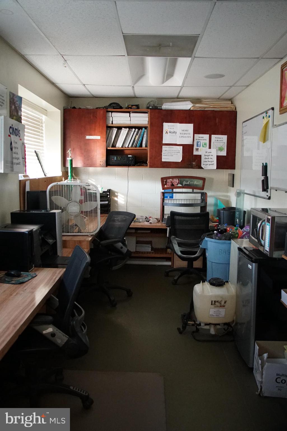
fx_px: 430
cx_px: 144
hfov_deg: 36.9
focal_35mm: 36
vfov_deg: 53.1
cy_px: 216
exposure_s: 1/160
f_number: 4
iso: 6400
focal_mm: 24
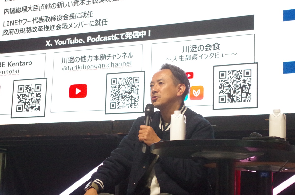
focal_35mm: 82
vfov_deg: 16.6
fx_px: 670
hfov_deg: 24.8
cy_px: 98
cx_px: 148
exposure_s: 1/250
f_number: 5.6
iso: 6400
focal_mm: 55
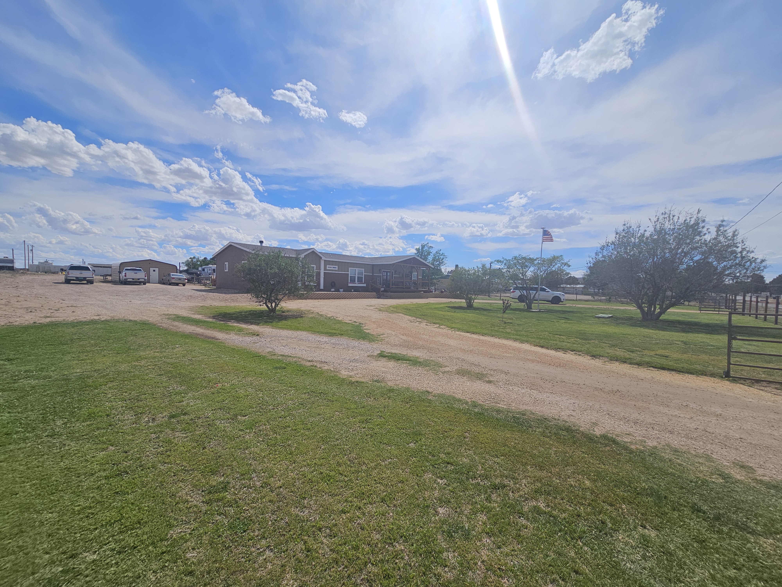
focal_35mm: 13
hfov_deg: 106.2
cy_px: 294
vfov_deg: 89.9
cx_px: 391
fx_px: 294
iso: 50
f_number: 2.2
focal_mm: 2.2
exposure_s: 1/6151
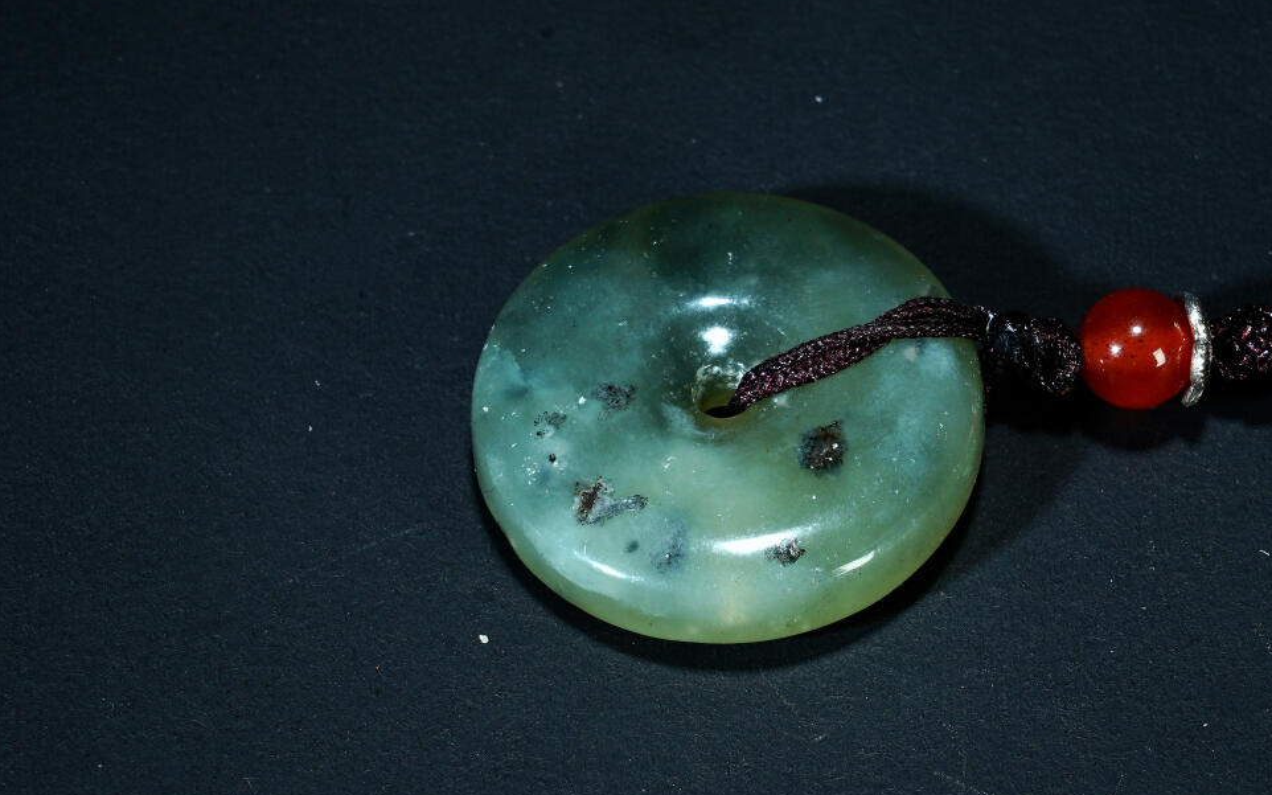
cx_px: 730
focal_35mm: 233
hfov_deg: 9.0
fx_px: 8076
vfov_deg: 5.6
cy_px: 437
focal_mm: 105
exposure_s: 1/160
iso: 100
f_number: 18
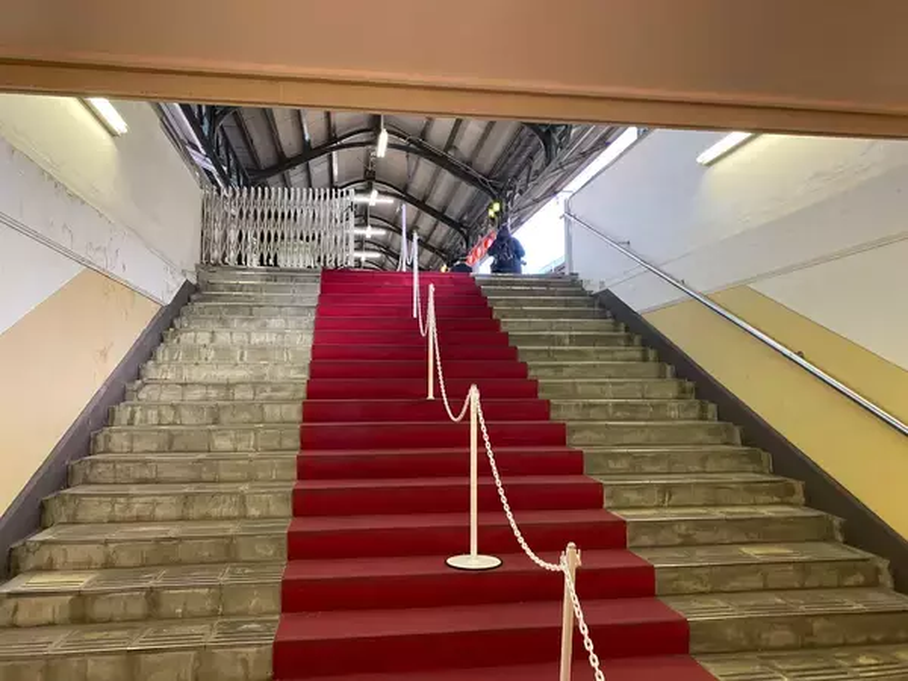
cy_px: 340
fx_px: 682
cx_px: 454
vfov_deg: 53.1
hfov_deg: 67.3
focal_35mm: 26
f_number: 1.8
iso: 125
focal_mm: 4.25
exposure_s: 1/50
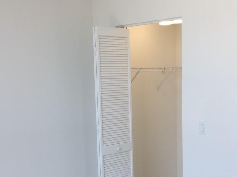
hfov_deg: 32.0
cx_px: 149
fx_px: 411
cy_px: 146
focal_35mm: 60
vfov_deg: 24.0
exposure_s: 1/132
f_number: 2.2
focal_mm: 4.15
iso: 32
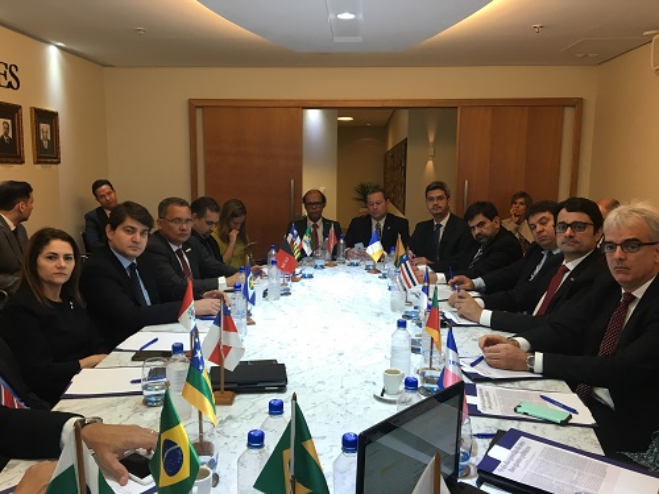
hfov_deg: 61.7
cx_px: 330
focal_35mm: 29
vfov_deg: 48.2
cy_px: 247
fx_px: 552
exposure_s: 1/30
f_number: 2.2
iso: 50
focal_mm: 4.15
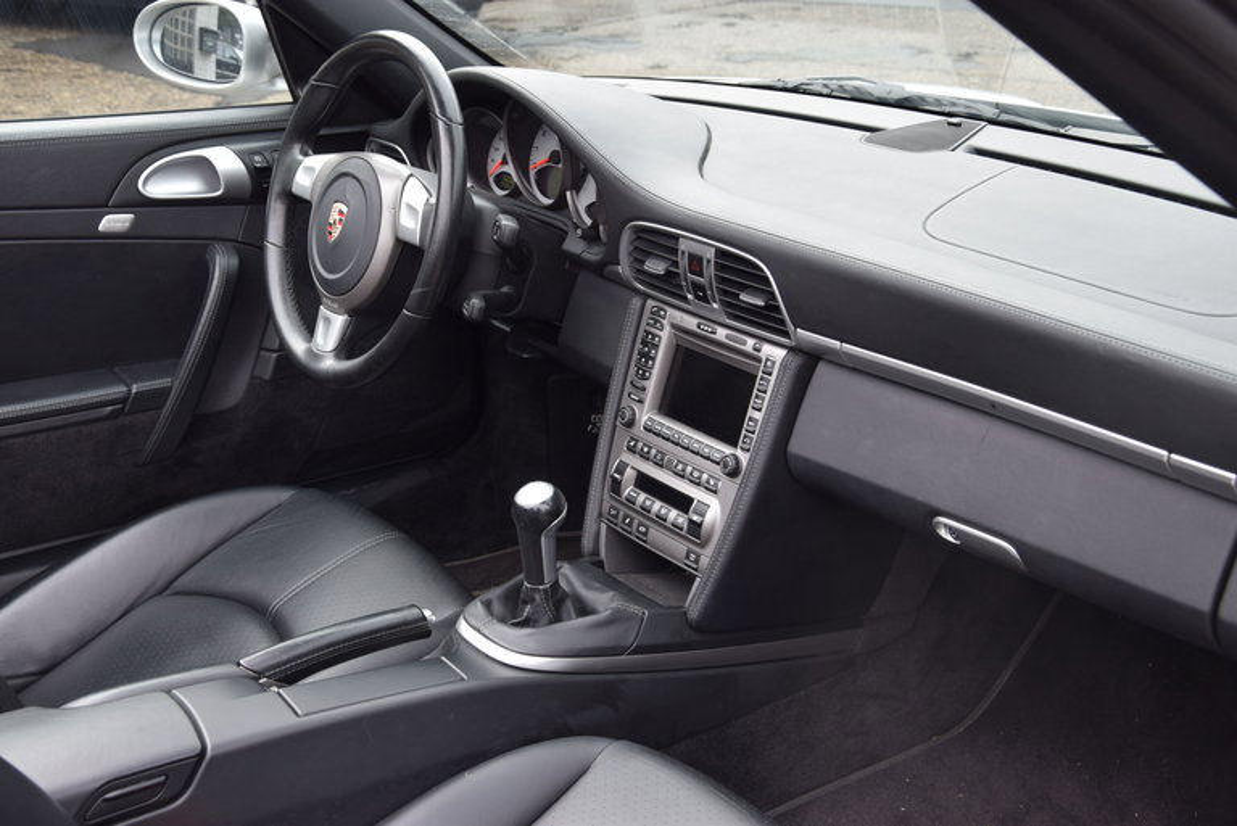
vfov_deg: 29.9
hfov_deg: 43.6
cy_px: 413
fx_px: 1547
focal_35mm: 45
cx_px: 618
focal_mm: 30
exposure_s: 1/160
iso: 400
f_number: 6.3
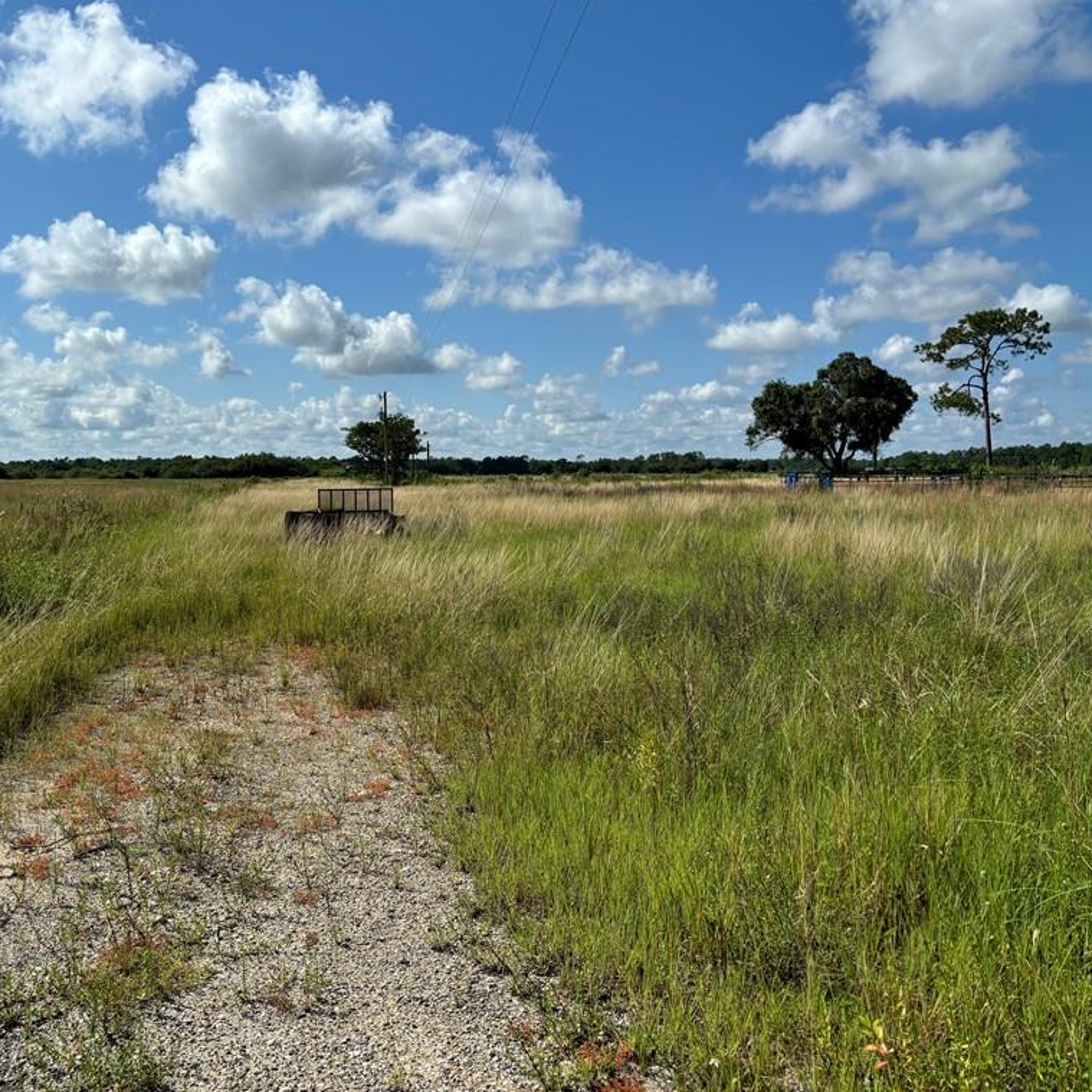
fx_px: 1106
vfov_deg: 52.5
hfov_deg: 51.7
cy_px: 541
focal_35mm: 31
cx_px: 380
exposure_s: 1/6711
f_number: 1.6
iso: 50
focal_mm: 5.96
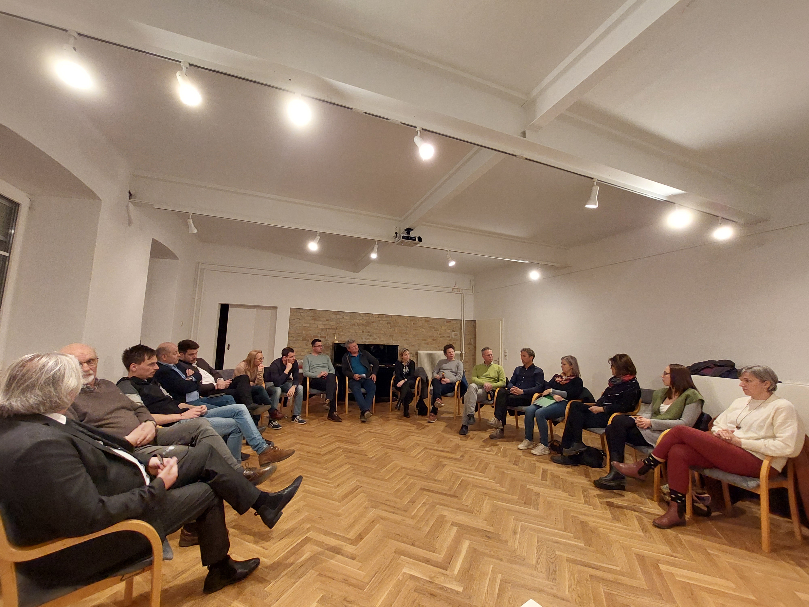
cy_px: 304
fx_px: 304
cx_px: 404
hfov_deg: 106.2
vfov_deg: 89.9
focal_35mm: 13
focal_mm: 1.74
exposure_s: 1/33
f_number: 2.2
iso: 250
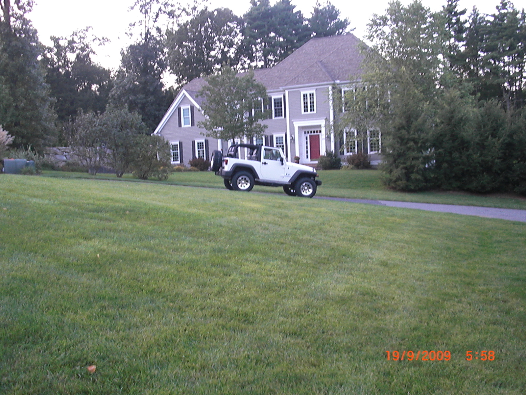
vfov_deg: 39.7
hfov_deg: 51.4
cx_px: 263
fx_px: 547
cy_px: 198
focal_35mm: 36
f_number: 2.8
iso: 200
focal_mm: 6.3
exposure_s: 1/2.5
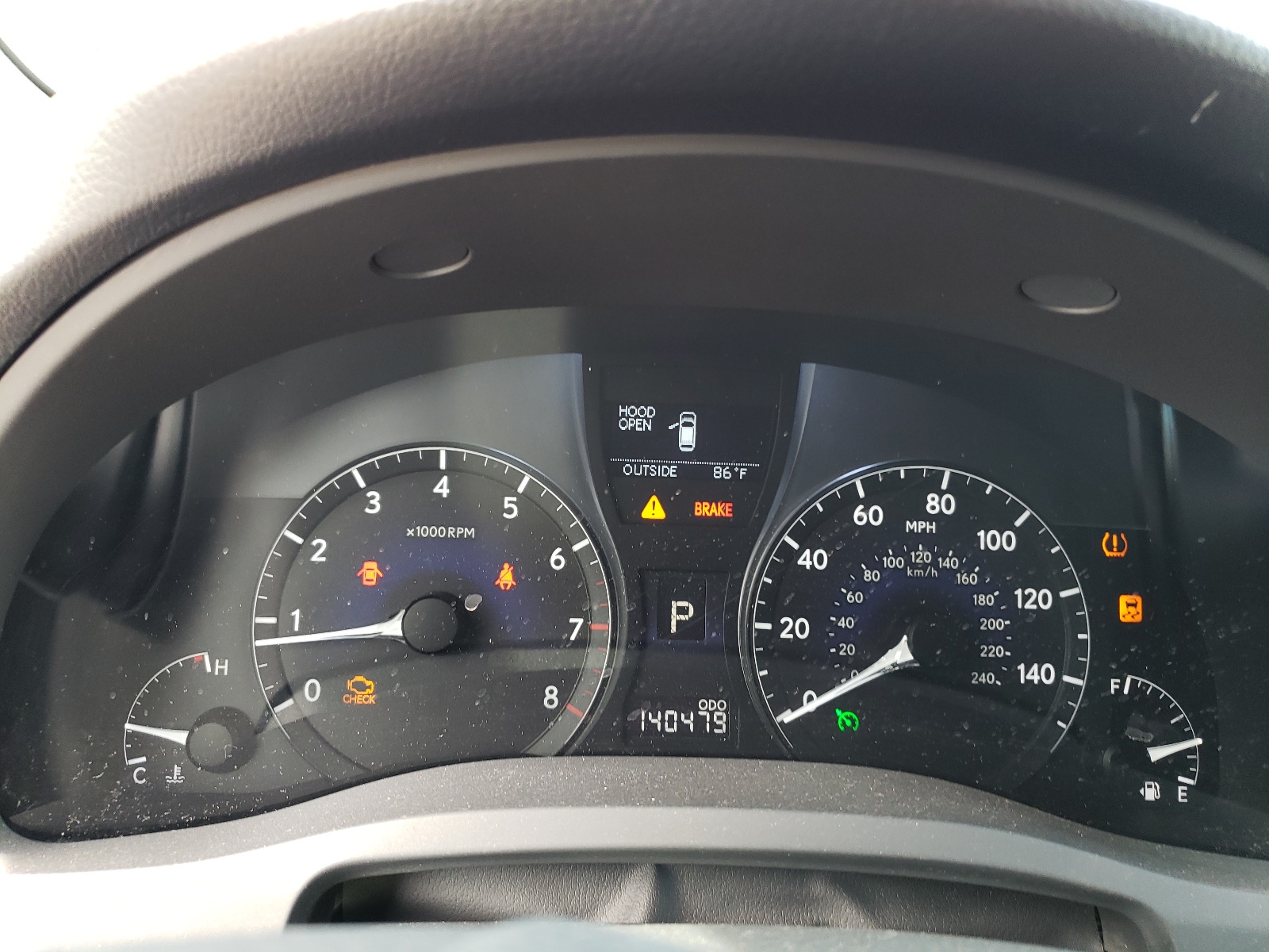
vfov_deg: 53.1
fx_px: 953
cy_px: 476
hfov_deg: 67.3
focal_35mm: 26
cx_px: 634
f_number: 1.5
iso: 78
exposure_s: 1/50
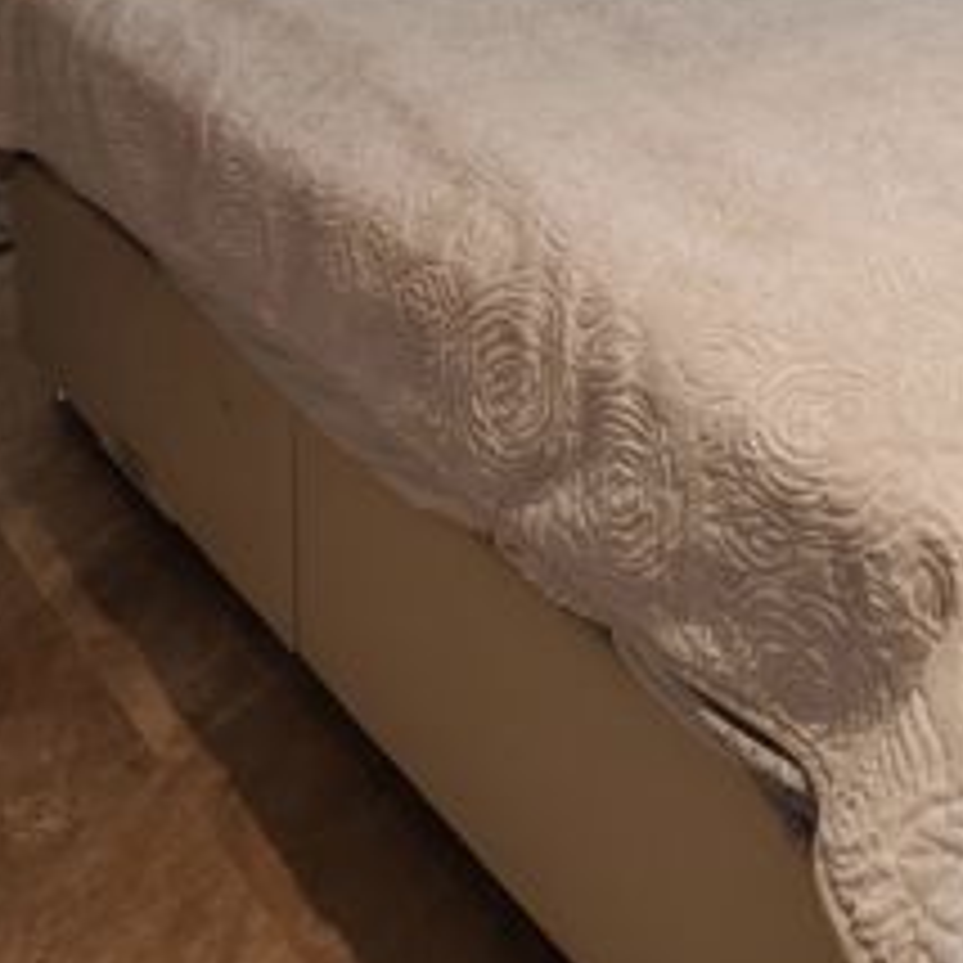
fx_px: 1102
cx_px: 686
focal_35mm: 35
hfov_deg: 46.0
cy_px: -176
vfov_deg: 36.9
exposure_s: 1/50
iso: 160
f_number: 1.8
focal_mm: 2.03
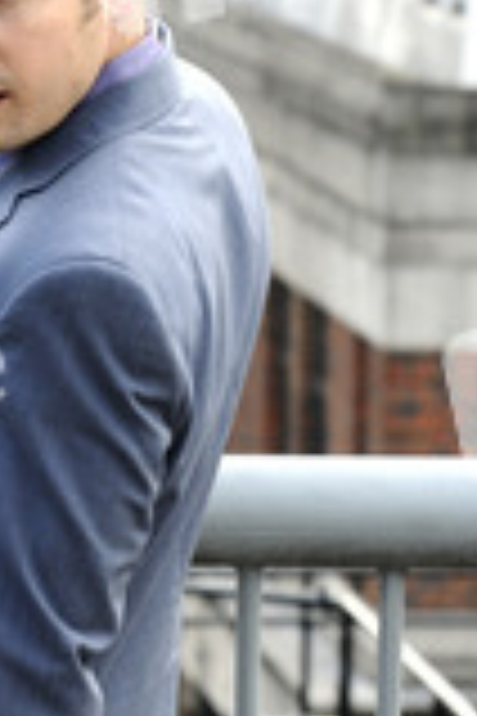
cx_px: -92
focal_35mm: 302
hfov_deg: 4.5
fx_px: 6002
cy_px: 603
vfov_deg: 6.8
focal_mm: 80
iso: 320
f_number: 5.6
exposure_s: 1/200
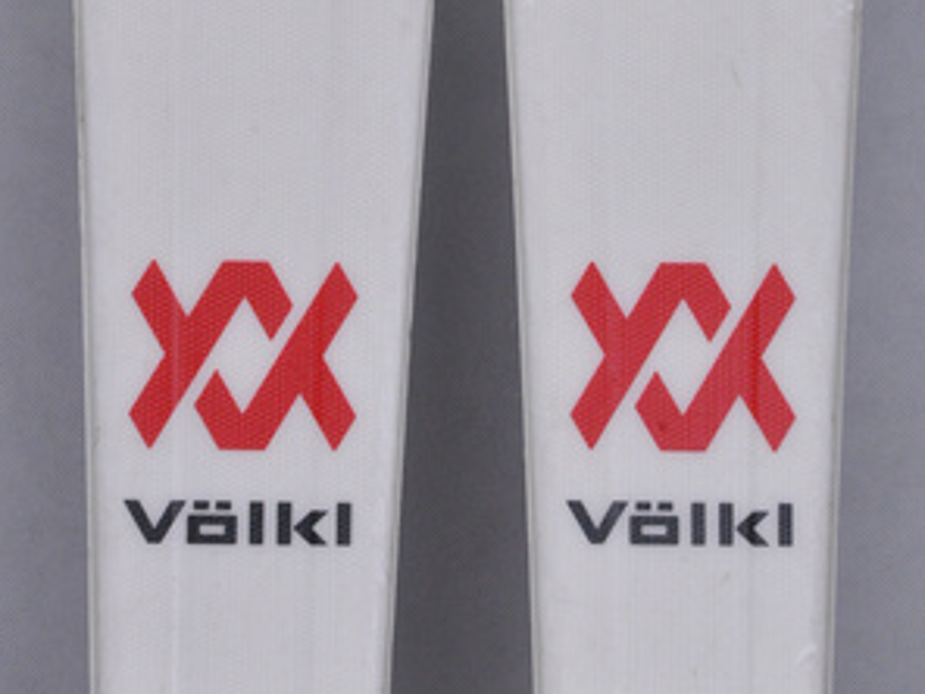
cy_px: 100
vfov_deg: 6.5
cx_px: 464
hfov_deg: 8.6
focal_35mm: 230
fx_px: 6139
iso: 3200
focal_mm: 105
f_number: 11
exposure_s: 1/125
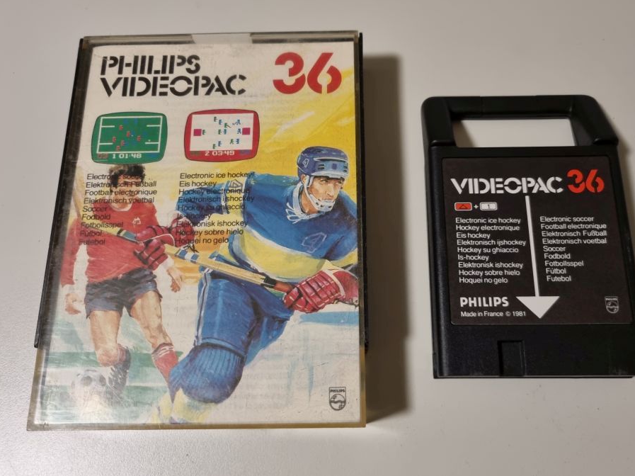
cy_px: 242
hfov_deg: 61.6
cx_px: 347
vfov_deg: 48.2
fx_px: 532
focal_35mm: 29
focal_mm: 5.4
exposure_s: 1/50
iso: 320
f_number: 1.8
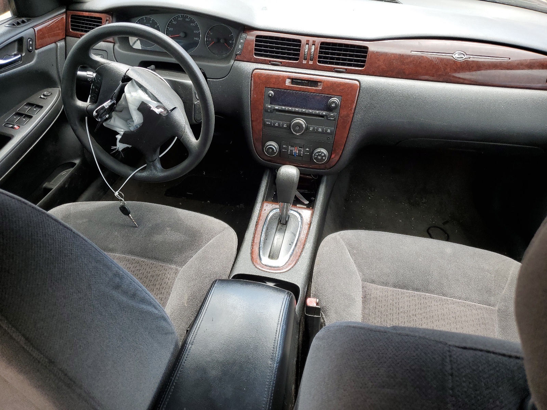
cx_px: 274
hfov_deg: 67.3
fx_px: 411
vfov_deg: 53.1
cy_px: 205
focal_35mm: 26
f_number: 1.5
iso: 50
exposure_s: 1/200
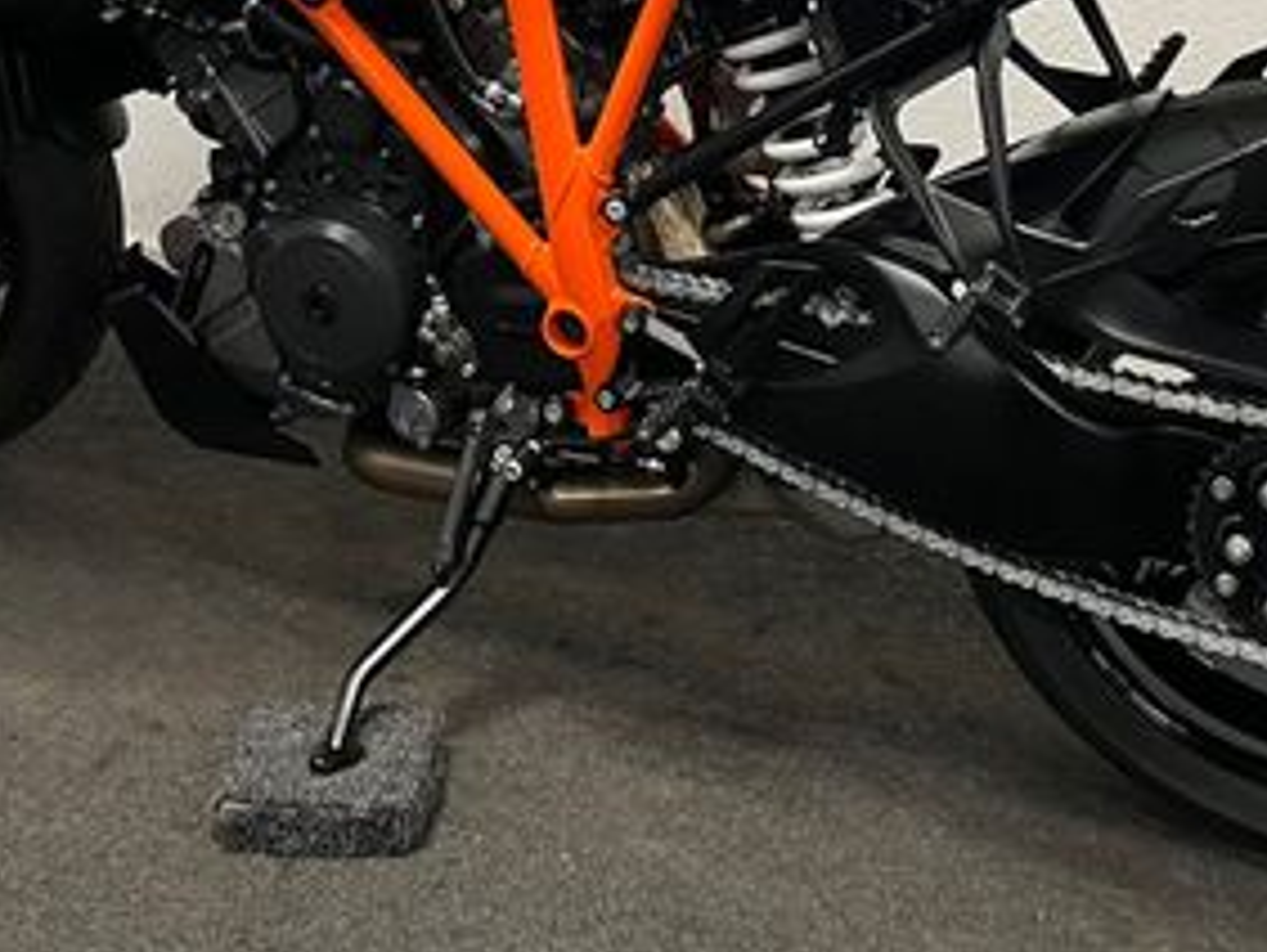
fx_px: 2161
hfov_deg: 32.6
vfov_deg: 23.6
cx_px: 773
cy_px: -49
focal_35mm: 59
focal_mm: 5.1
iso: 80
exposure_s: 1/50
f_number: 1.6
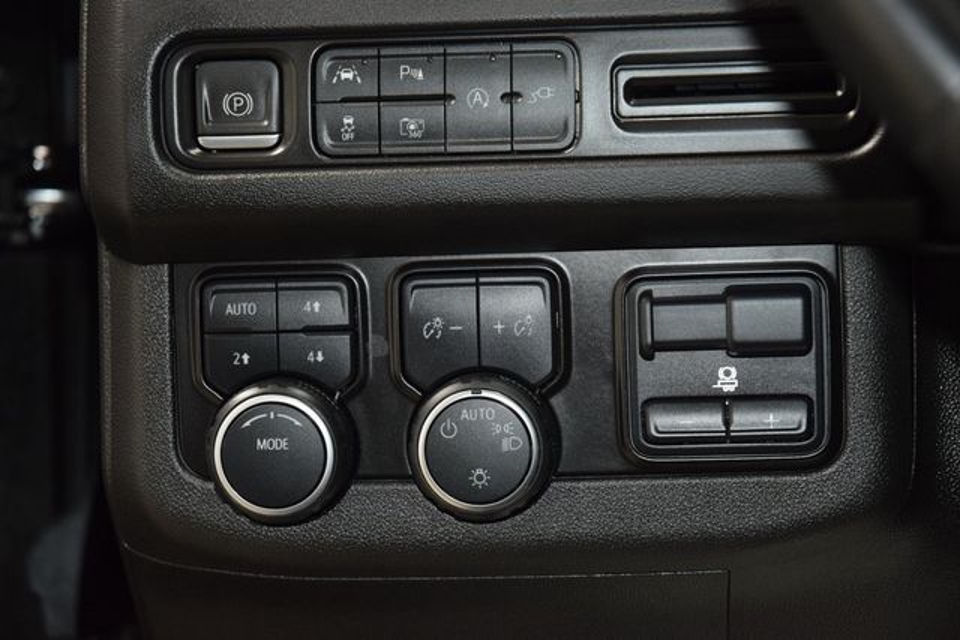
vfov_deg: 13.0
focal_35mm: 105
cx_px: 480
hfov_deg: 19.5
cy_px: 320
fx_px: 2800
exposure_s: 1/25
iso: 1800
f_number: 4.5
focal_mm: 70
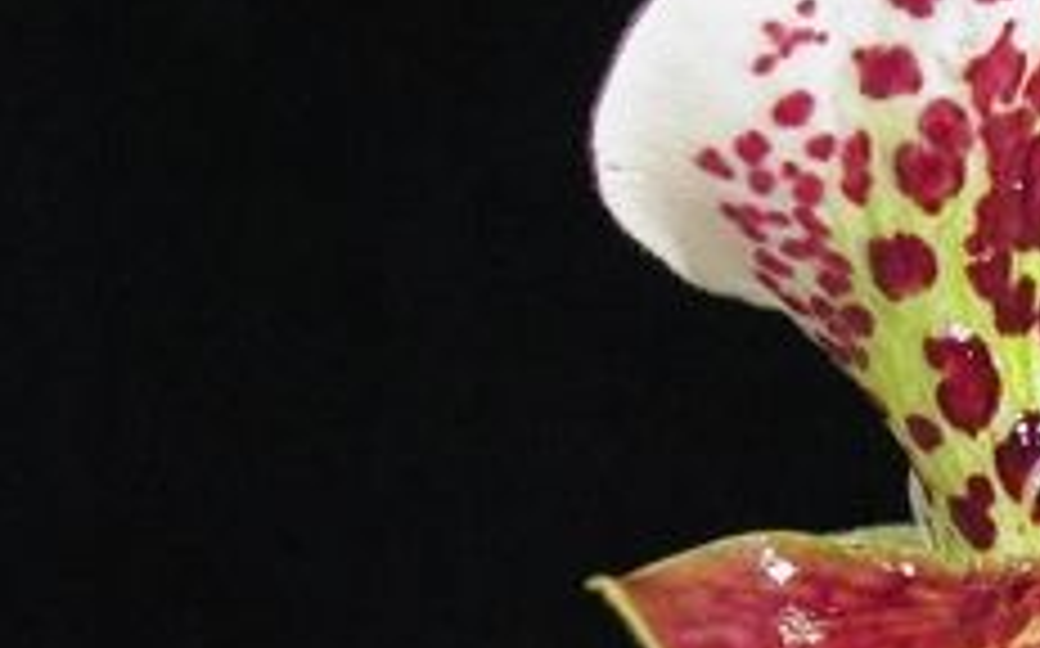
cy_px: 659
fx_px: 4135
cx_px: 1220
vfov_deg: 8.9
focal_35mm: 146
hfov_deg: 13.9
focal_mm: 10.1
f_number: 3.1
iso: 400
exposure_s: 1/2.7
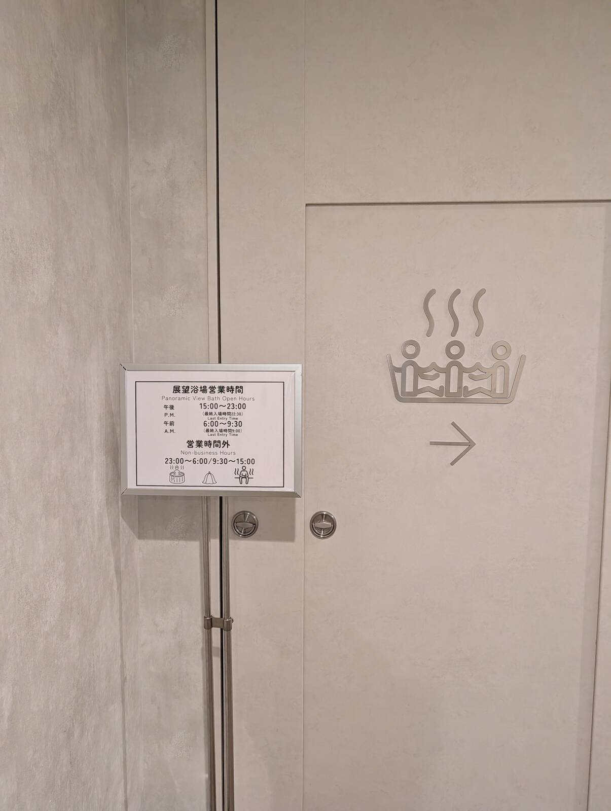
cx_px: 306
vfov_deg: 71.5
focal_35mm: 24
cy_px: 406
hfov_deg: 56.9
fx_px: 563
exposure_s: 1/98.9
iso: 932
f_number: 1.68
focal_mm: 6.9
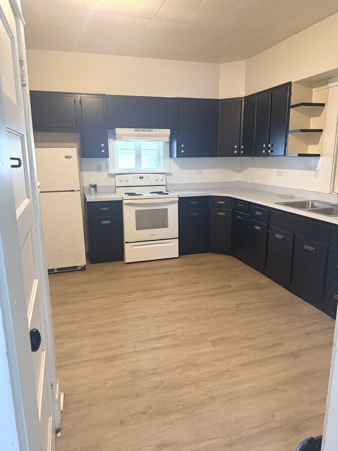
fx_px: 312
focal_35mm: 24
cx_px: 169
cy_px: 226
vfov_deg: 71.6
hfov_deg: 56.8
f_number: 1.78
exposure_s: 1/60
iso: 640
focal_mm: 6.76
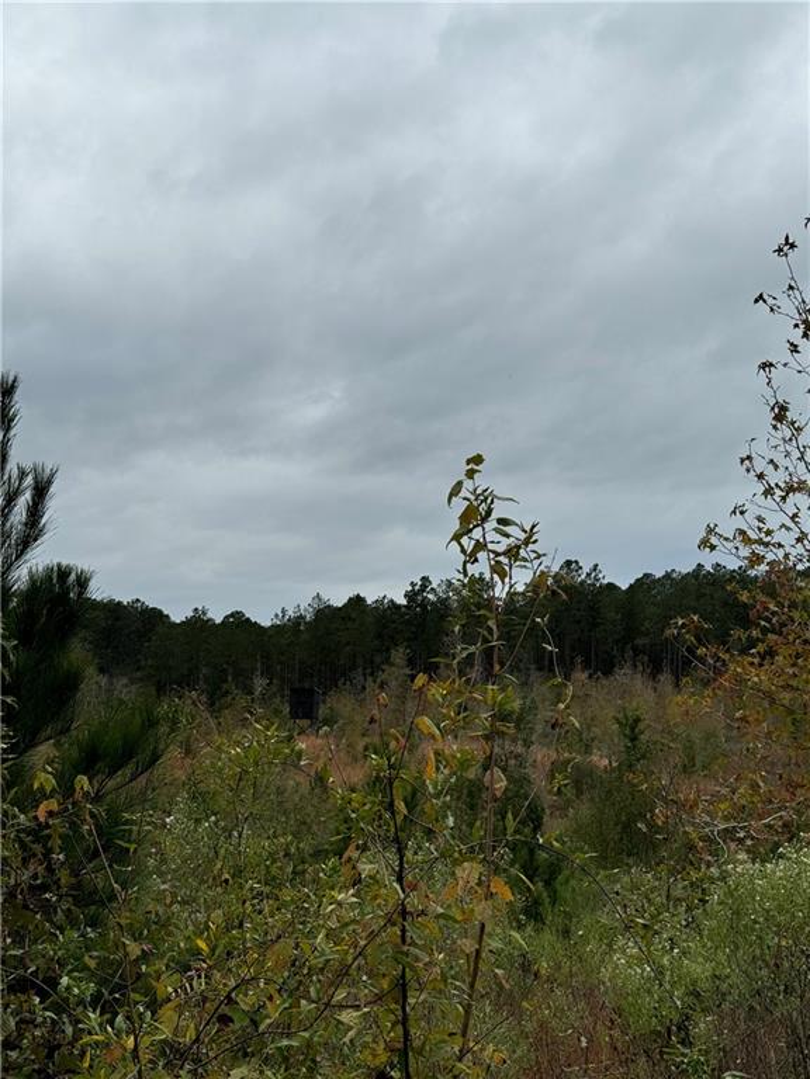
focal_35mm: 48
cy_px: 540
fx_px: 1498
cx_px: 405
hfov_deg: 30.3
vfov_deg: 39.7
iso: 64
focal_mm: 6.76
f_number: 1.78
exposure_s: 1/2959
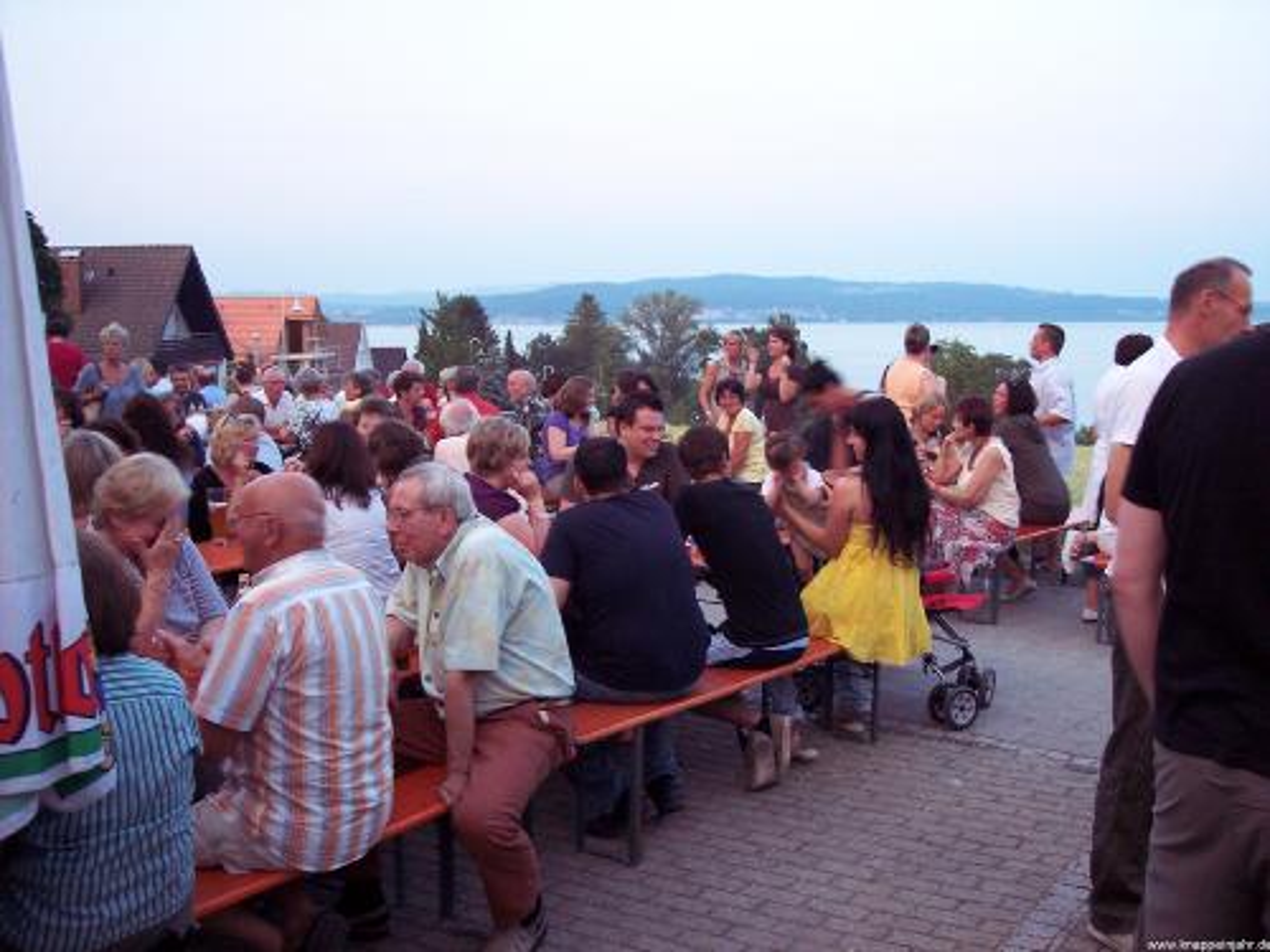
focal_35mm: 39
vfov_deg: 36.8
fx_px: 1431
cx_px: 635
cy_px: 476
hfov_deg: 47.9
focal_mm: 8
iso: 200
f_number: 3.4
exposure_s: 1/15
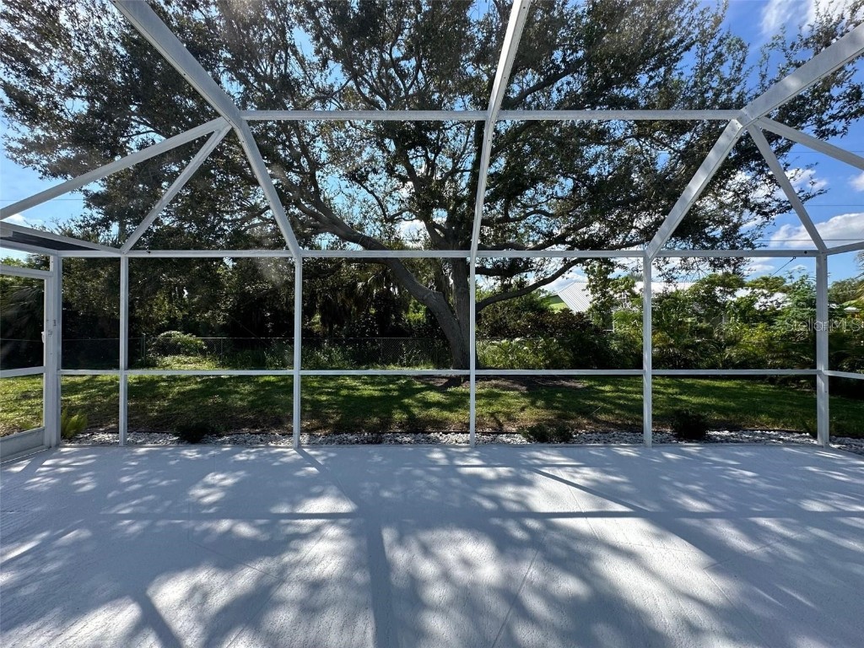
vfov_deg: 85.7
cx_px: 432
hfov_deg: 102.1
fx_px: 349
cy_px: 324
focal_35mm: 14
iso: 40
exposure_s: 1/636
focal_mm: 2.22
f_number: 2.2
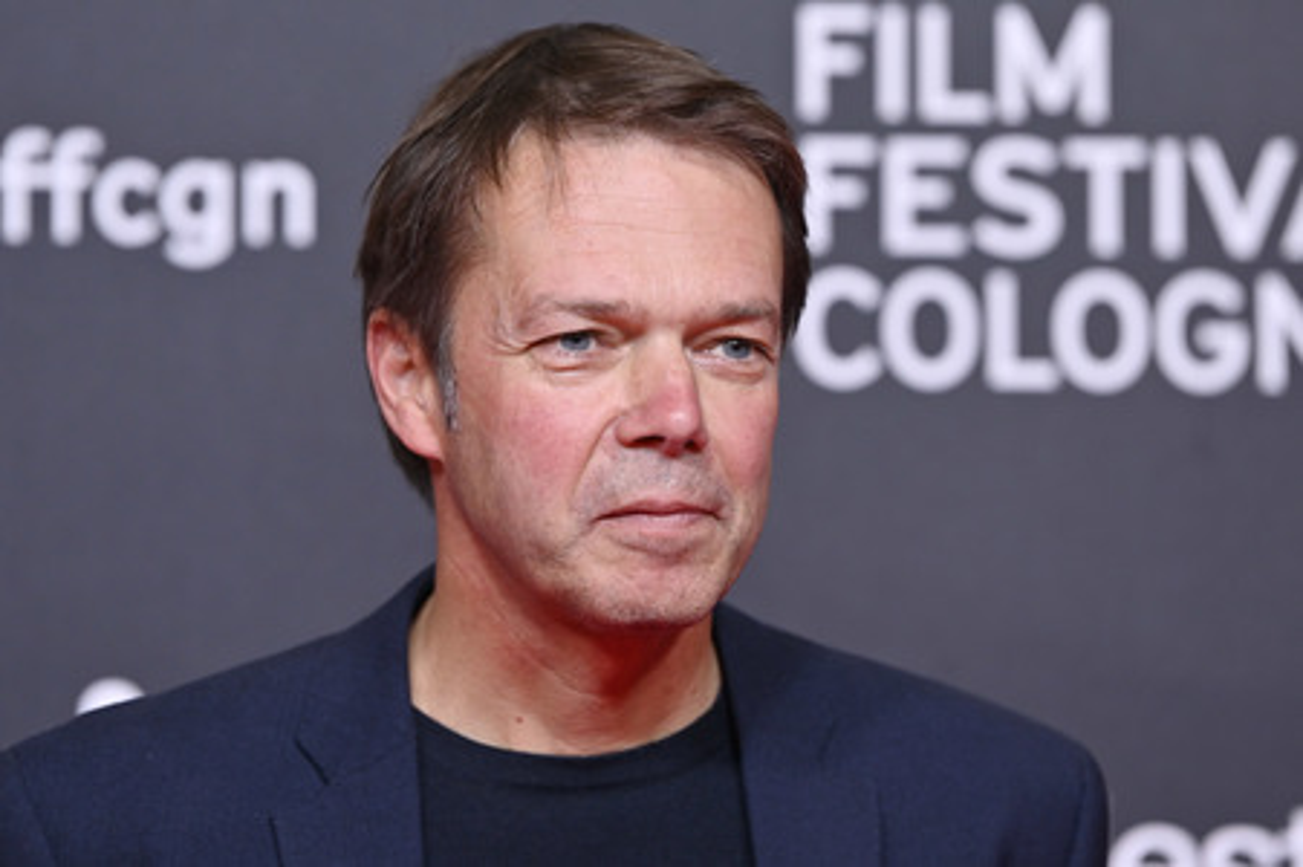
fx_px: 7233
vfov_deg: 6.9
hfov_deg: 10.3
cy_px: 434
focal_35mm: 200
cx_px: 652
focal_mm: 200
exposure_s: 1/200
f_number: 4
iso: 640
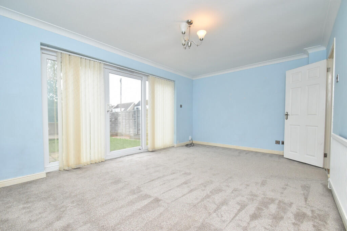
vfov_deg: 77.3
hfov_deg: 100.4
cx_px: 174
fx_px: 145
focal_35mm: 15
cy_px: 116
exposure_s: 1/60
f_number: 8
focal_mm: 10
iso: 720
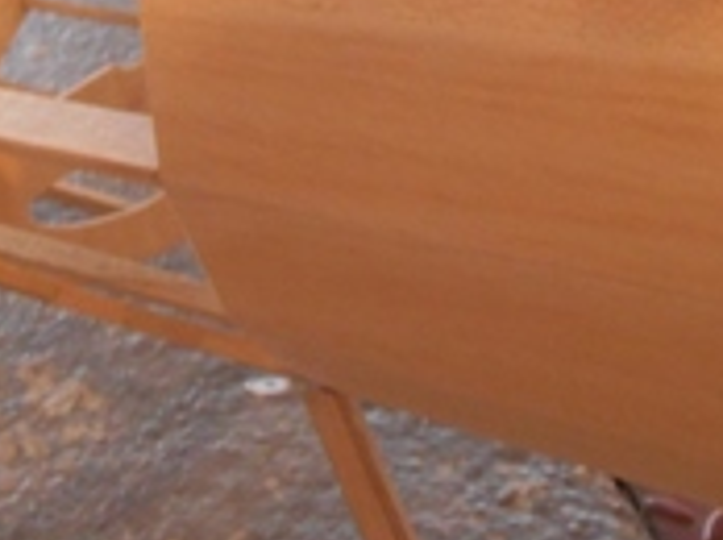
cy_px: -4
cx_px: 422
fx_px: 1606
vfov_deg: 18.6
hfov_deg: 25.3
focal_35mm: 77
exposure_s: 1/8
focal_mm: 4.7
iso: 400
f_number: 3.4
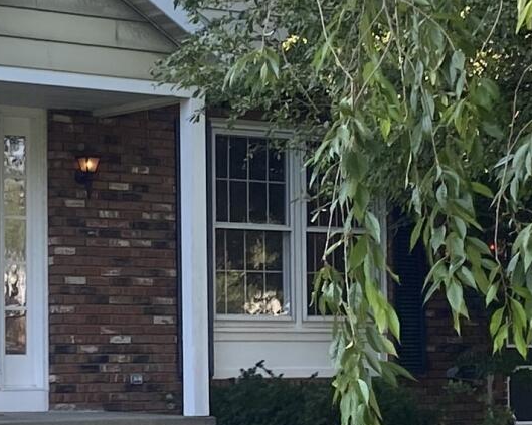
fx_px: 2267
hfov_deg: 13.3
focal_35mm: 144
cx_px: 145
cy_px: 292
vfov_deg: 10.7
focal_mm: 4.25
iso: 32
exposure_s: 1/439
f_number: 1.8
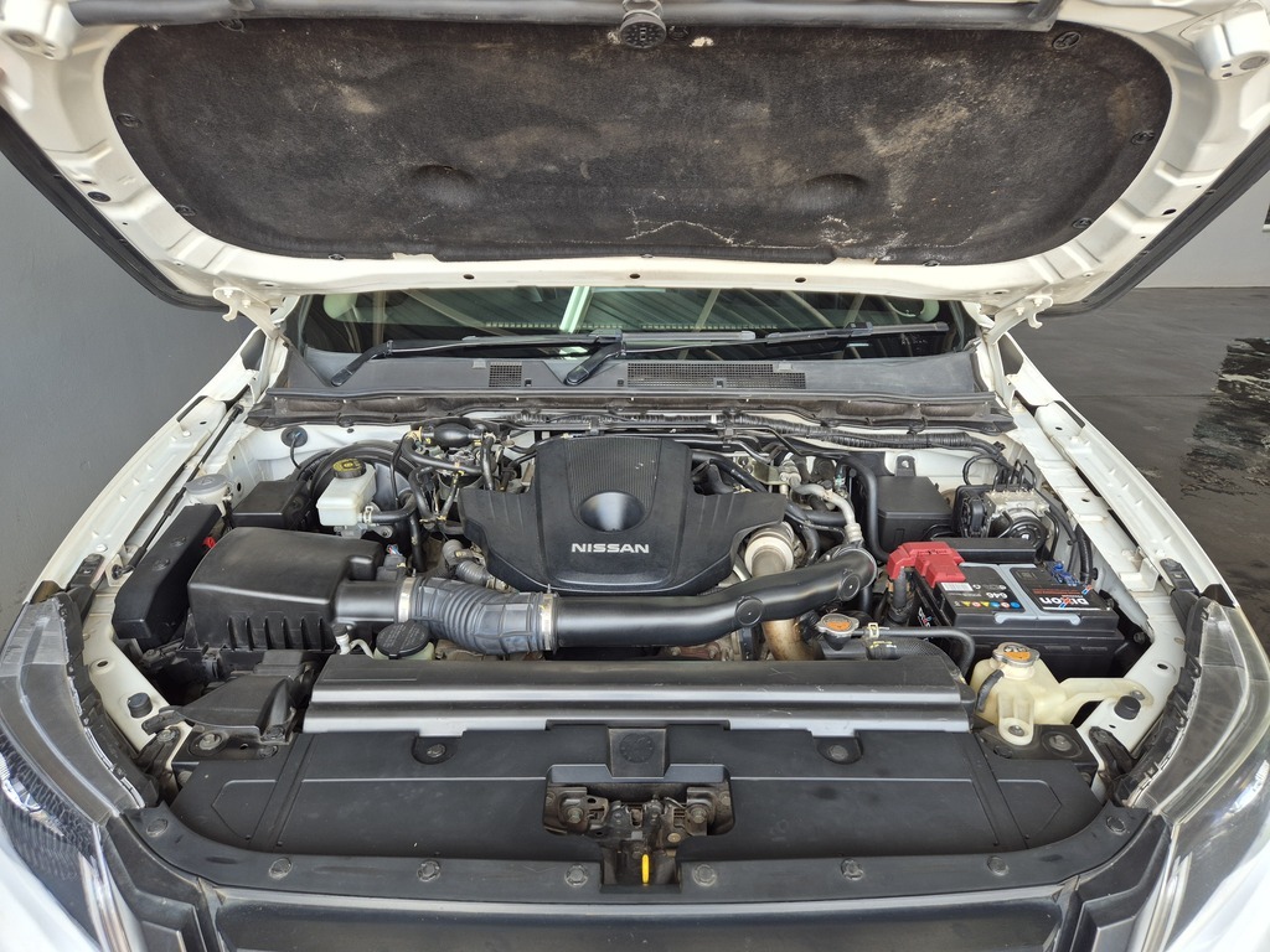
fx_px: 844
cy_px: 476
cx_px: 635
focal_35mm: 23
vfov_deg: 58.9
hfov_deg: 73.9
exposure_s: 1/100
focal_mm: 5.4
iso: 50
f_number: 1.8
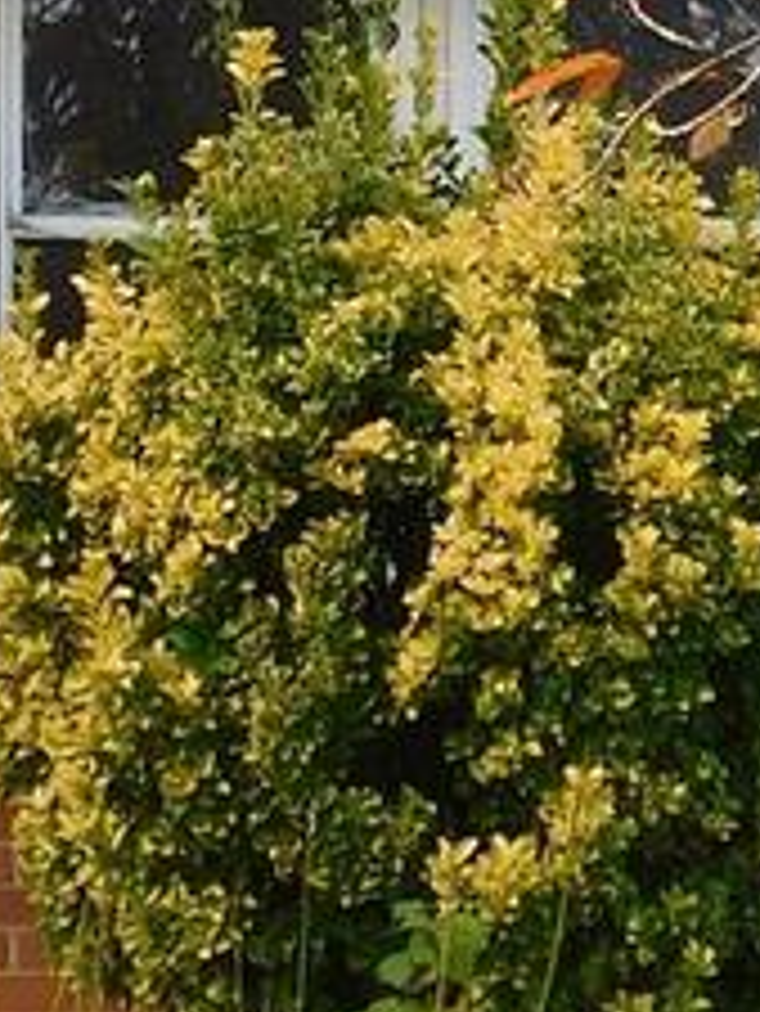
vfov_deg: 8.0
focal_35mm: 246
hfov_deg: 6.0
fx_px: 7194
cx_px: 292
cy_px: 99
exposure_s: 1/250
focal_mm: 6.3
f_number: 3.5
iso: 125
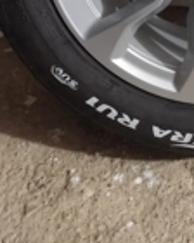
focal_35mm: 64
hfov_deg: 22.7
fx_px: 459
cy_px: -64
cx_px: 204
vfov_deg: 25.8
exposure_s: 1/20
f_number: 1.65
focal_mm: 6.19
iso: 1250
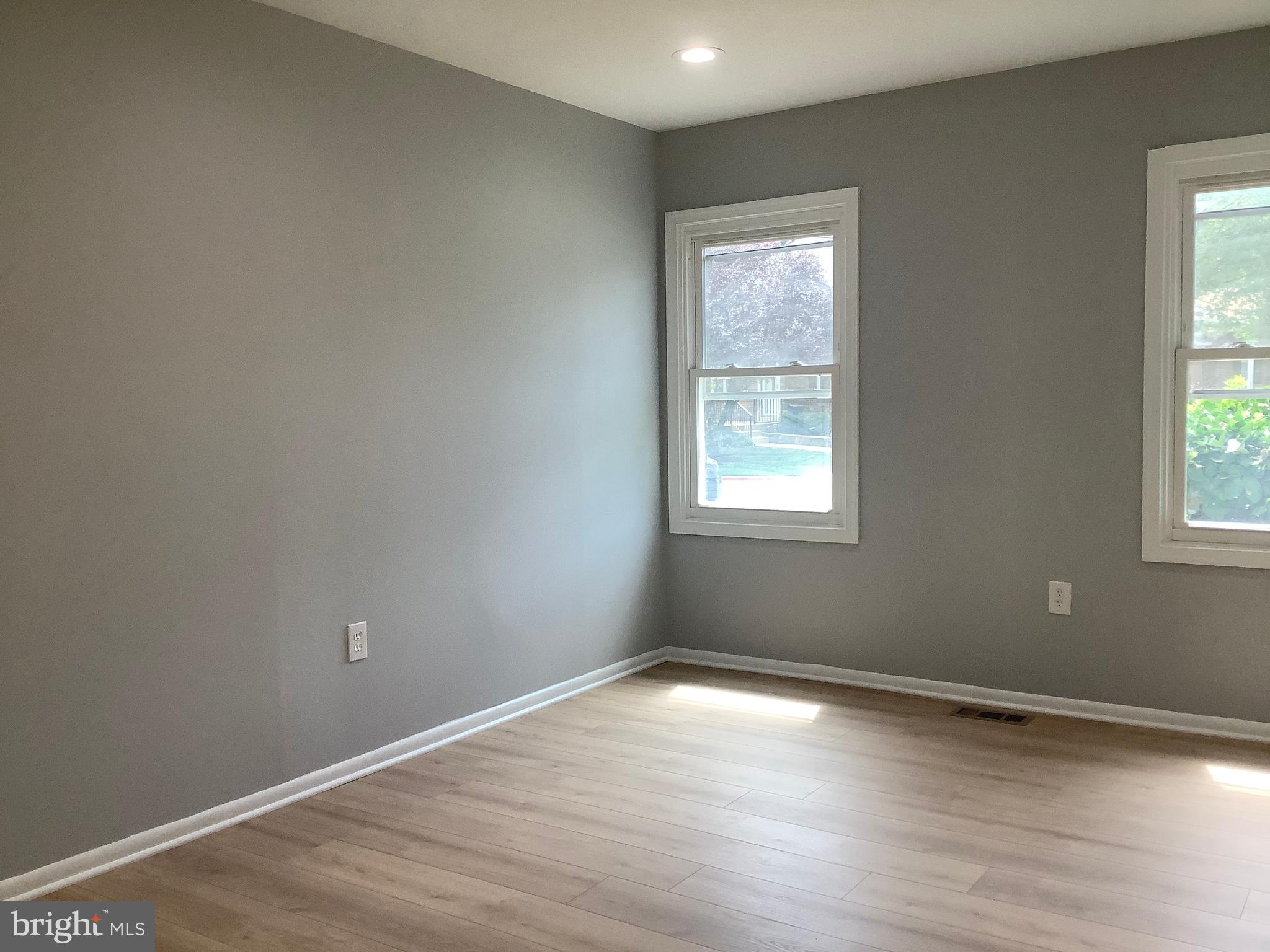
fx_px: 1137
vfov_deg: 45.4
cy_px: 476
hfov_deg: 58.4
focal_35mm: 31
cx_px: 635
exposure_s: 1/120
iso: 64
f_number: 2.4
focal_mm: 3.3
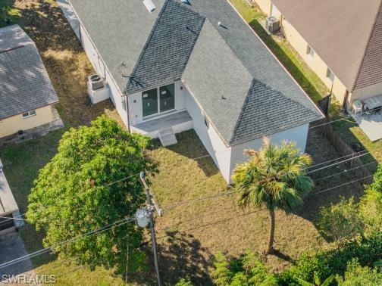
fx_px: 772
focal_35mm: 70
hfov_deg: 27.8
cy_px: 143
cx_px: 191
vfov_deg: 21.0
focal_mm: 19.35
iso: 220
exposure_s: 1/350
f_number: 2.8
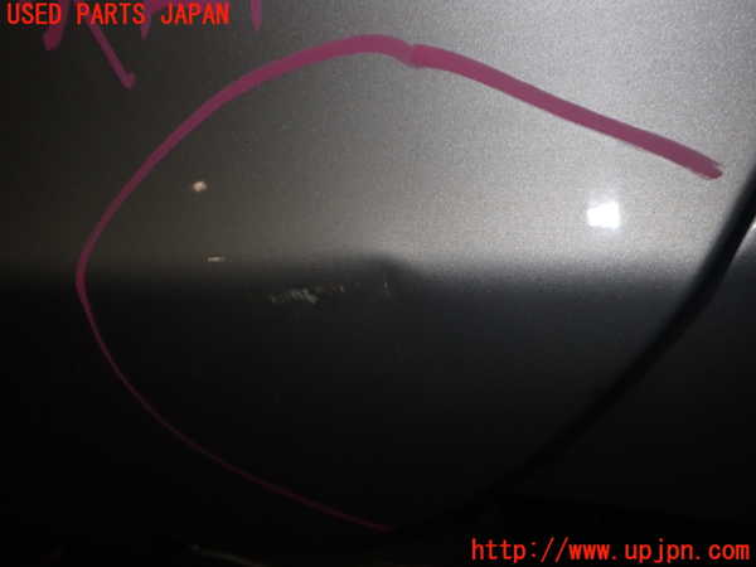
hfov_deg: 60.0
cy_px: 284
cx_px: 378
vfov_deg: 46.8
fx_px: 655
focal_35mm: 30
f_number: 6.3
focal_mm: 5.4
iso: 200
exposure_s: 1/30
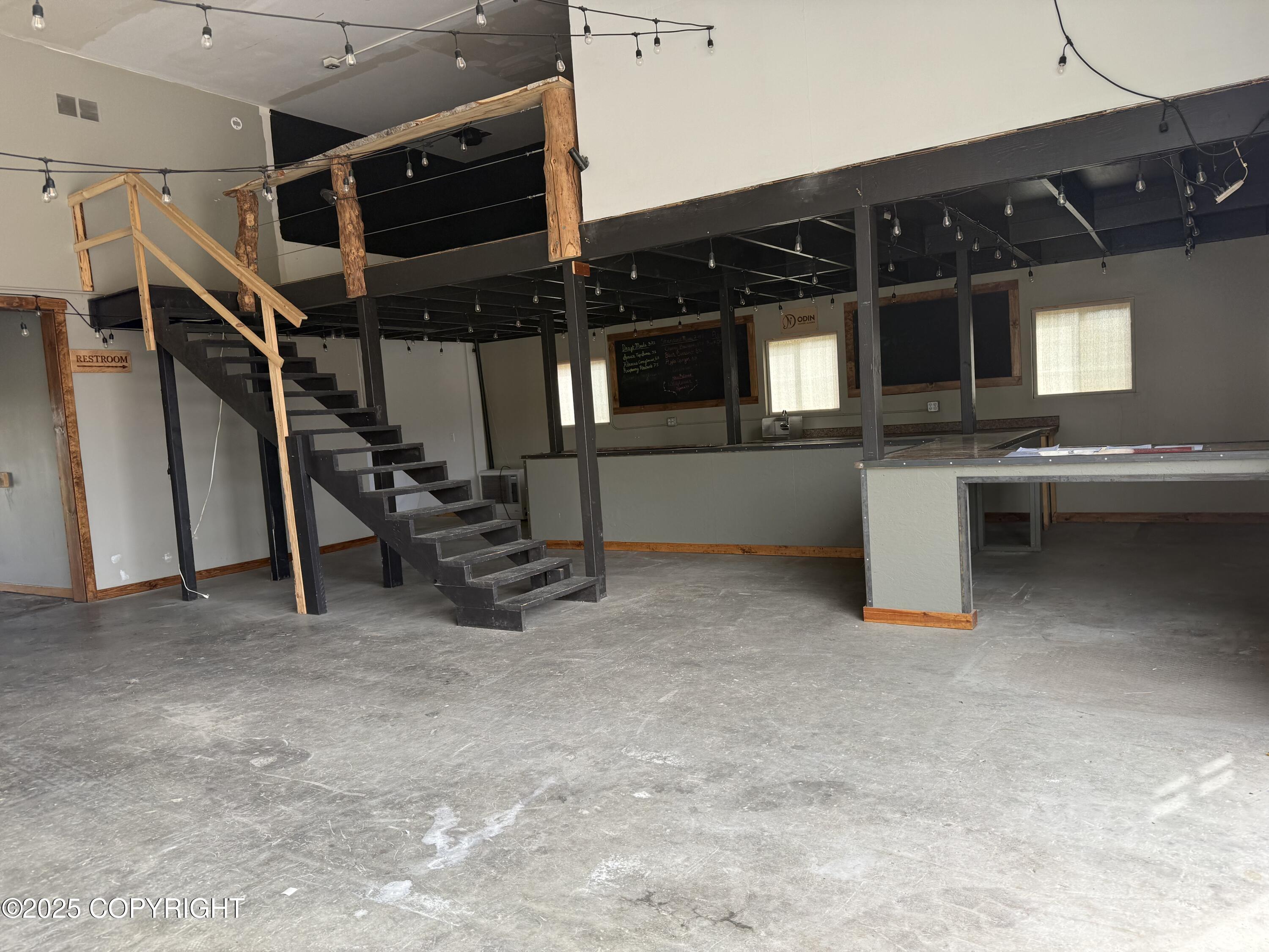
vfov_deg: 56.8
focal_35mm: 24
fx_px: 880
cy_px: 476
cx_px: 634
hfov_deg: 71.6
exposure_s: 1/193
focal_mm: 6.76
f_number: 1.78
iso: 64
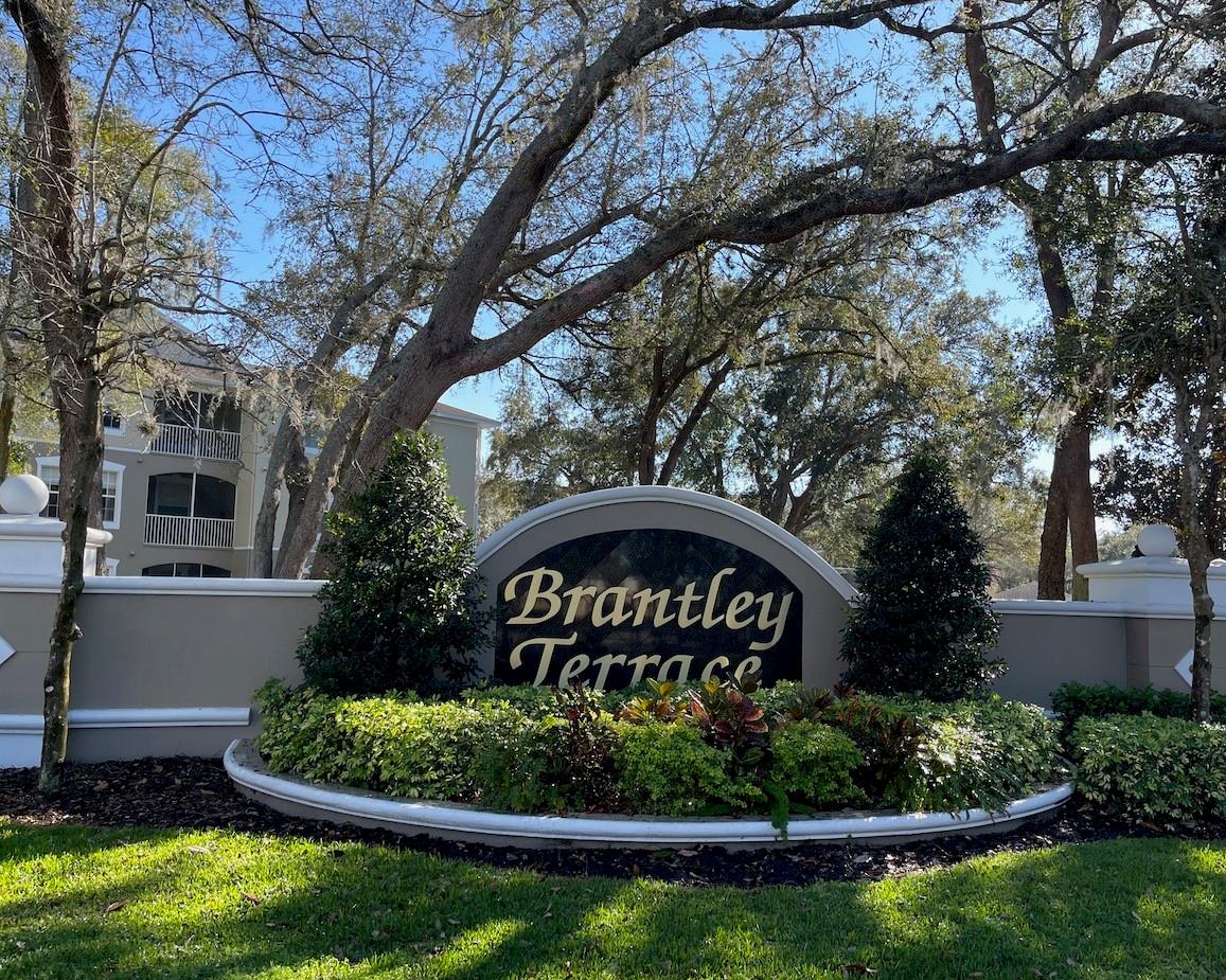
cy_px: 500
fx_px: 979
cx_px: 644
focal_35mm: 27
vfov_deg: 53.2
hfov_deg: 64.0
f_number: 1.6
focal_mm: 5.1
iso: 32
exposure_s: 1/807
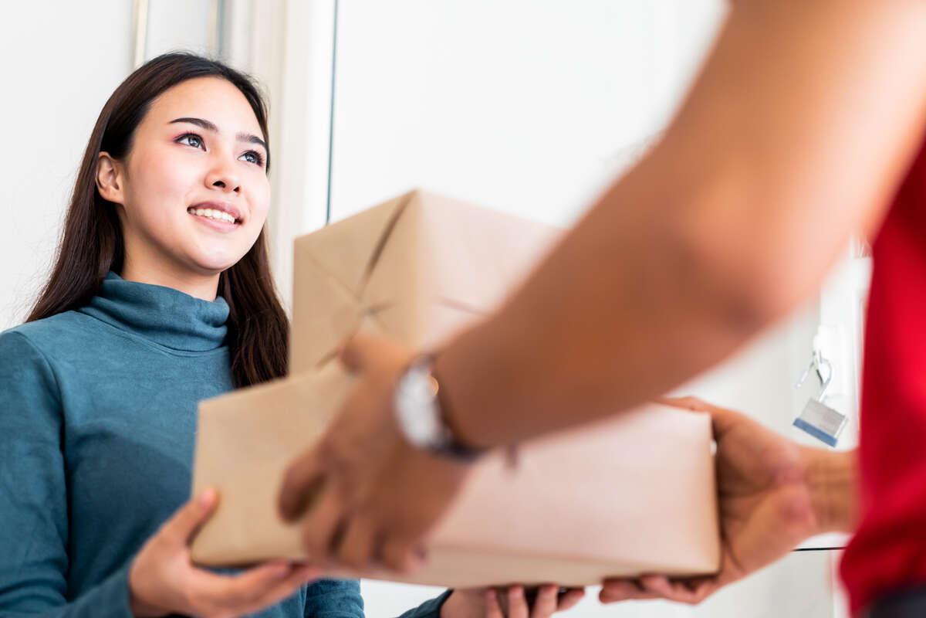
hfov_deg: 36.2
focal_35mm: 55
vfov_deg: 24.6
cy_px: 309
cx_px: 463
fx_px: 1415
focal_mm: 55
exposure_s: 1/160
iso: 500
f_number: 2.2
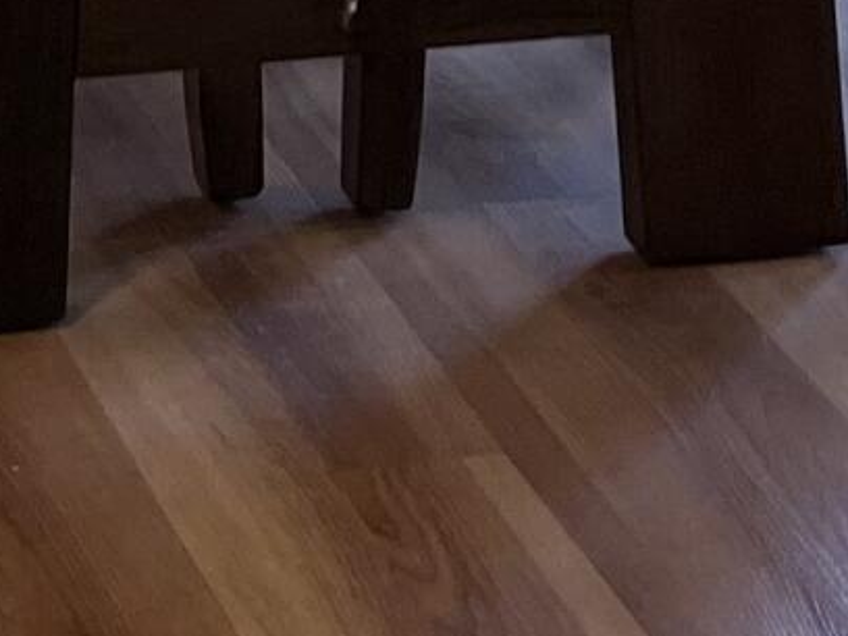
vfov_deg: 6.7
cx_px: -23
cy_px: -1567
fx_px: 4679
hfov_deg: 10.3
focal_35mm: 191
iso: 64
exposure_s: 1/60
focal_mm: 5.1
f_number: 1.6
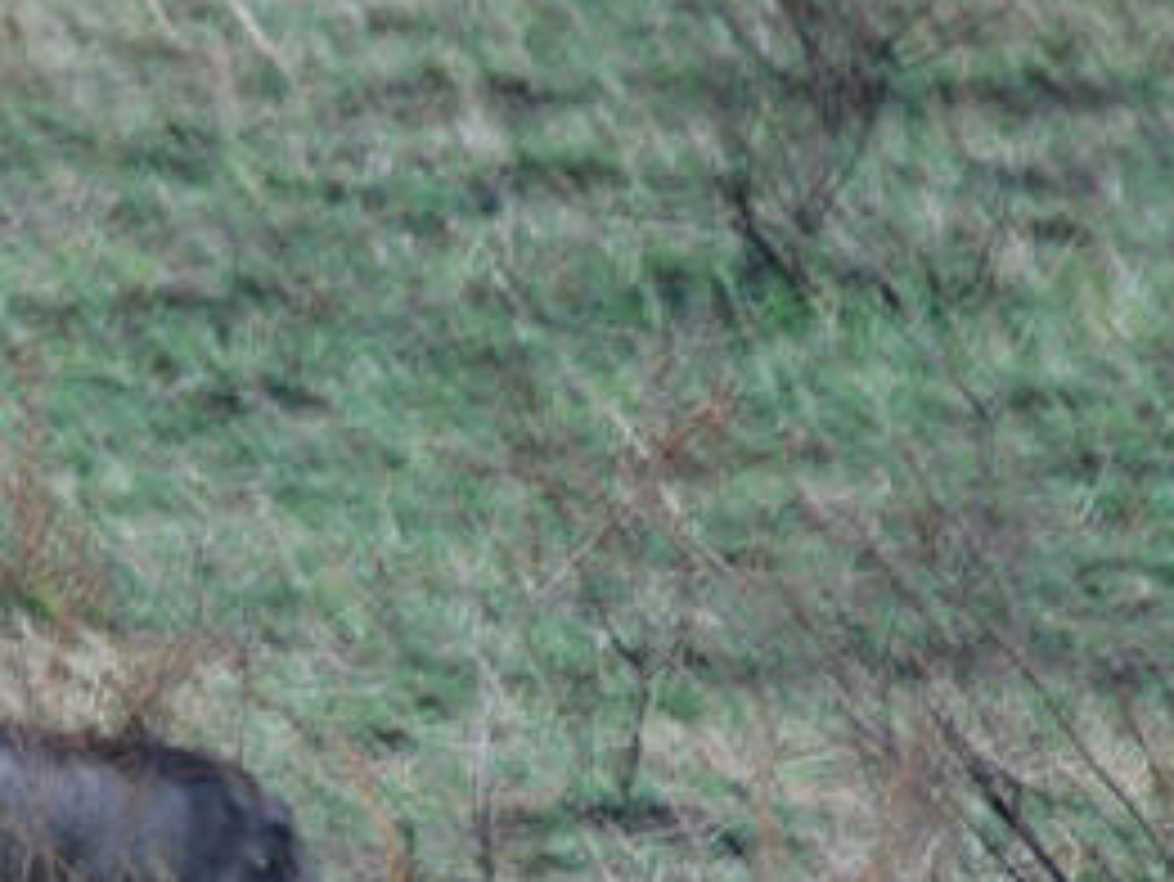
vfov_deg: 1.0
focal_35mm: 1548
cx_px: 234
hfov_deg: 1.3
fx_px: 52524
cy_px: 832
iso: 100
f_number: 5.6
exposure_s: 1/60
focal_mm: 400
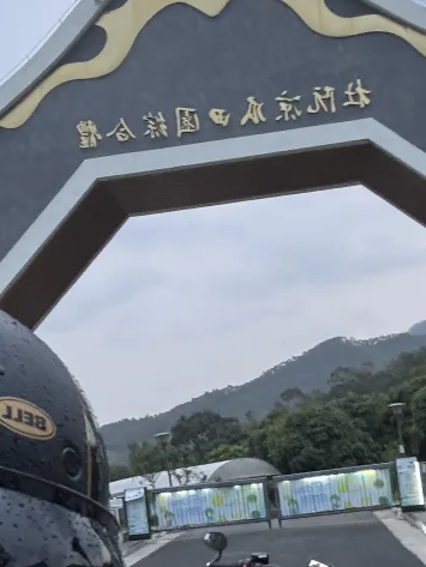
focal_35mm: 70
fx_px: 1148
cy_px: 373
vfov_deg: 27.6
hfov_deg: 21.0
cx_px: 152
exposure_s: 1/60
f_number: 1.9
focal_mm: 2.69
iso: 160
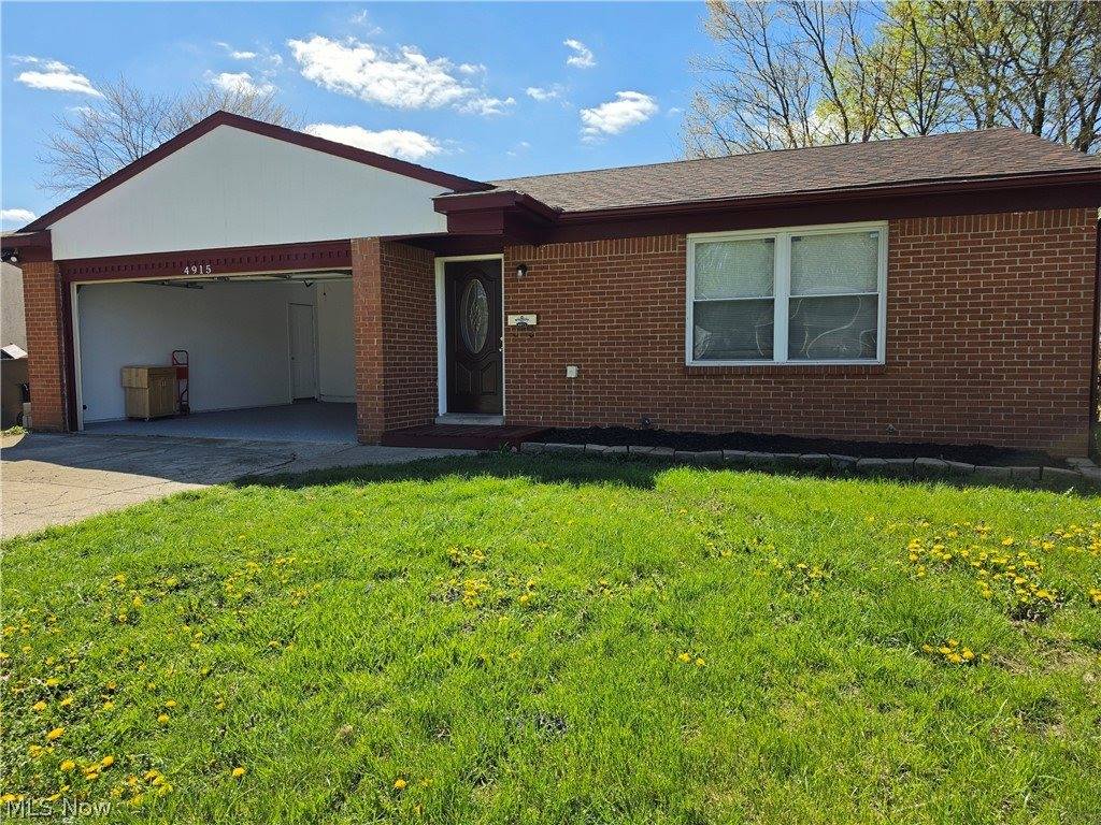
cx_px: 550
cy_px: 412
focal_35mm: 23
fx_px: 732
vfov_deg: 58.9
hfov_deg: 73.9
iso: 64
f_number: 1.4
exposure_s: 1/7939
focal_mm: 6.5
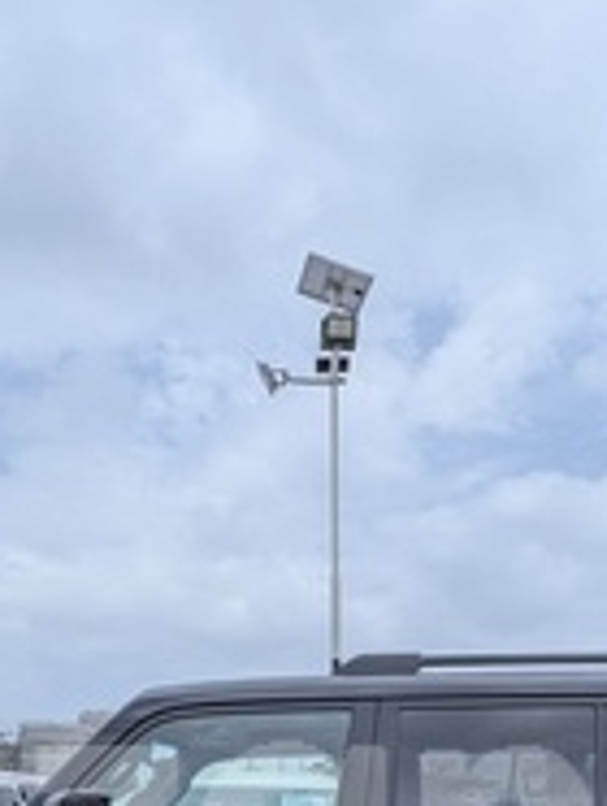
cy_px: 806
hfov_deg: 34.4
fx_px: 980
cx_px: 312
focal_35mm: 42
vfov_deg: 39.5
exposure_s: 1/1996
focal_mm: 1.95
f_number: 2.2
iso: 50
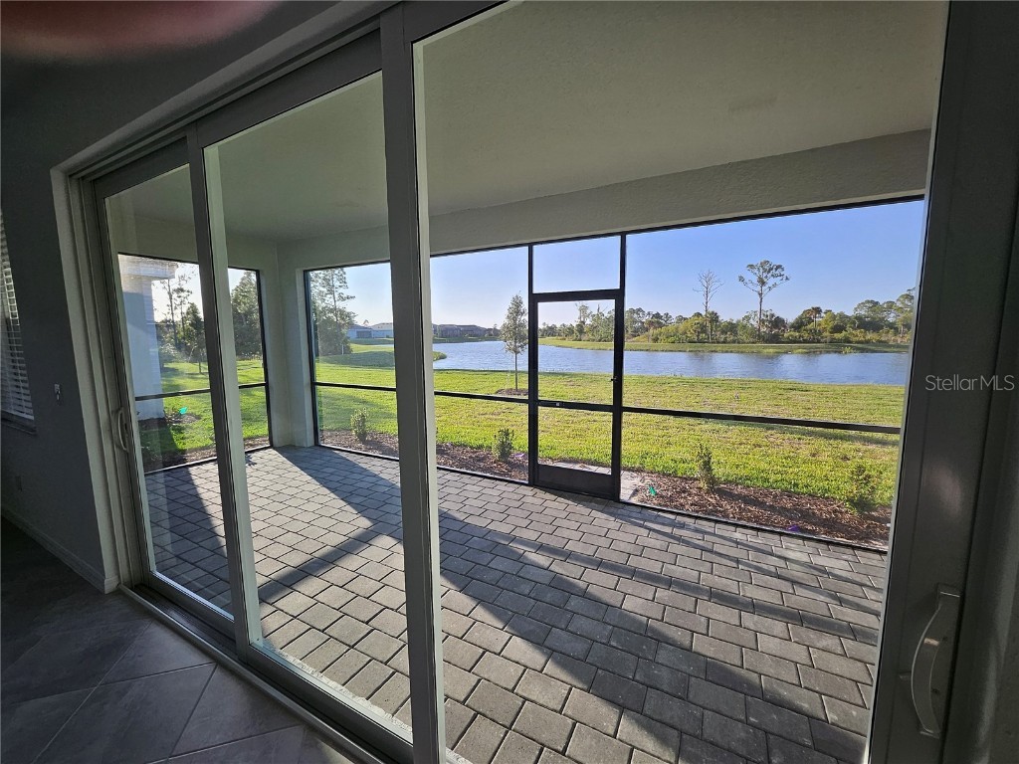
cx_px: 510
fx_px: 383
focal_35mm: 13
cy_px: 382
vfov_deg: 89.9
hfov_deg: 106.2
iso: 32
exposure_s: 1/149
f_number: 2.2
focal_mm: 1.7
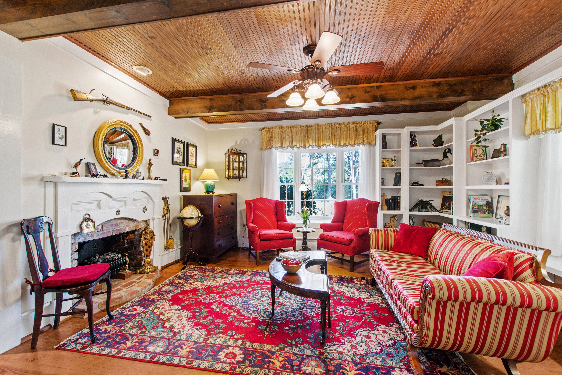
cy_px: 188
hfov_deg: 100.4
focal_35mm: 15
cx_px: 281
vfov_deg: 77.3
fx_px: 234
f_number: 8
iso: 100
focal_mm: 10
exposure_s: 1.6
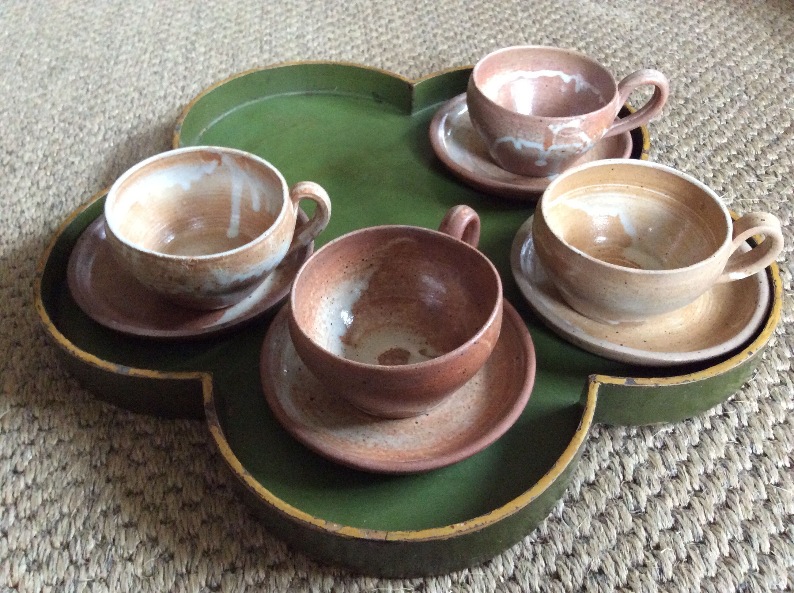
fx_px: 733
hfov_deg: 56.9
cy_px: 296
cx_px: 397
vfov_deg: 44.1
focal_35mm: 32
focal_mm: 3.3
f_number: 2.4
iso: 320
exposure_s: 1/17
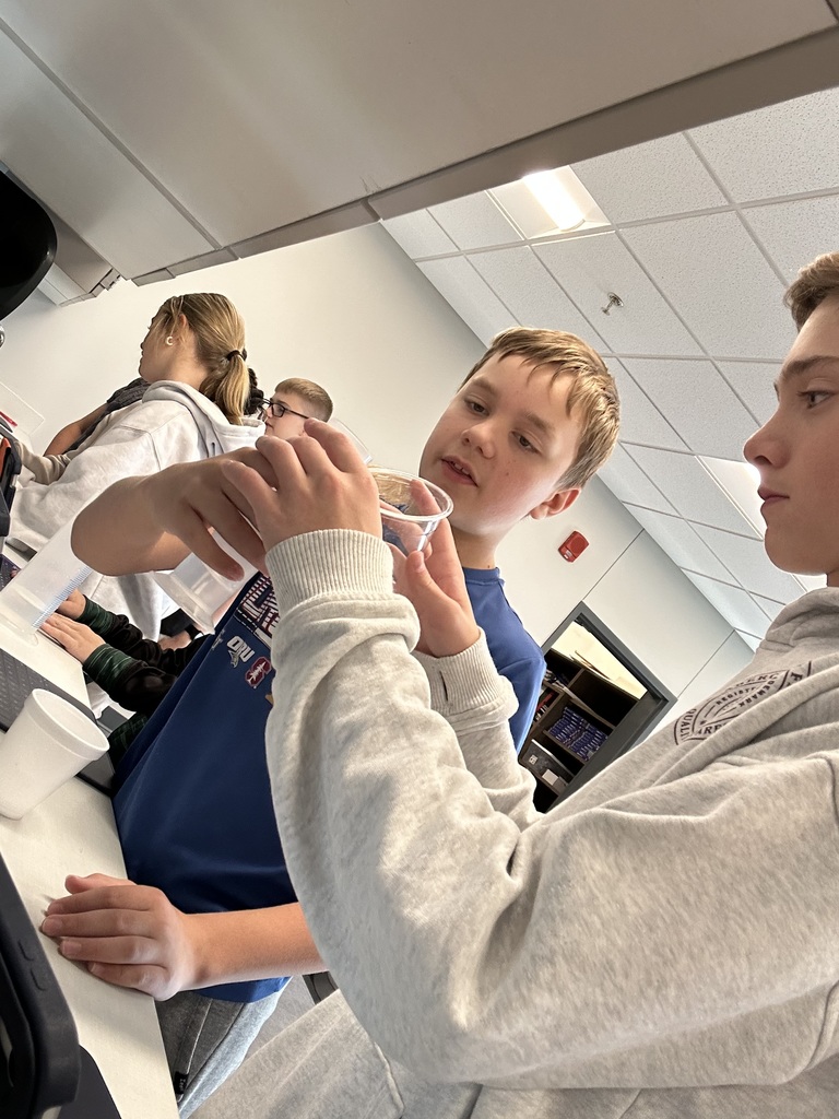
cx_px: 420
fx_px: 969
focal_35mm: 30
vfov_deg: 60.0
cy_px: 560
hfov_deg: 46.8
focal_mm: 2.69
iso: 80
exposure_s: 1/60
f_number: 1.9
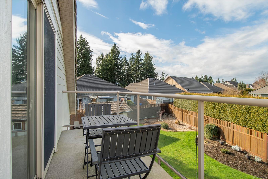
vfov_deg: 67.4
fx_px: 134
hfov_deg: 90.0
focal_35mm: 18
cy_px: 90
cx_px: 134
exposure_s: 1/320
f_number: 8
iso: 320
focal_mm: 12
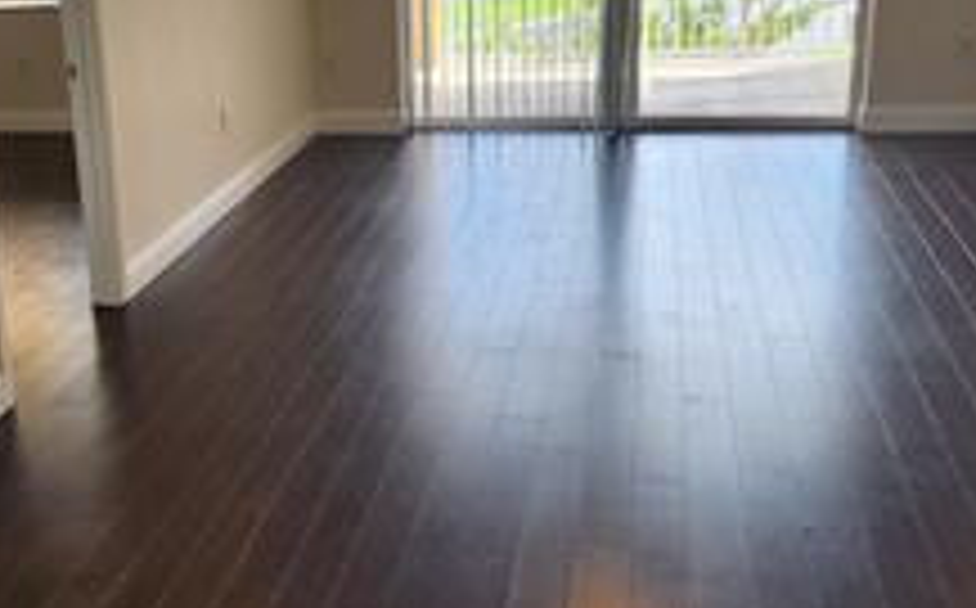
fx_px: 1195
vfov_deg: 28.4
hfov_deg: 42.5
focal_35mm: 45
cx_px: 198
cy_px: 230
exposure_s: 1/120
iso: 40
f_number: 1.8
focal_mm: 5.4
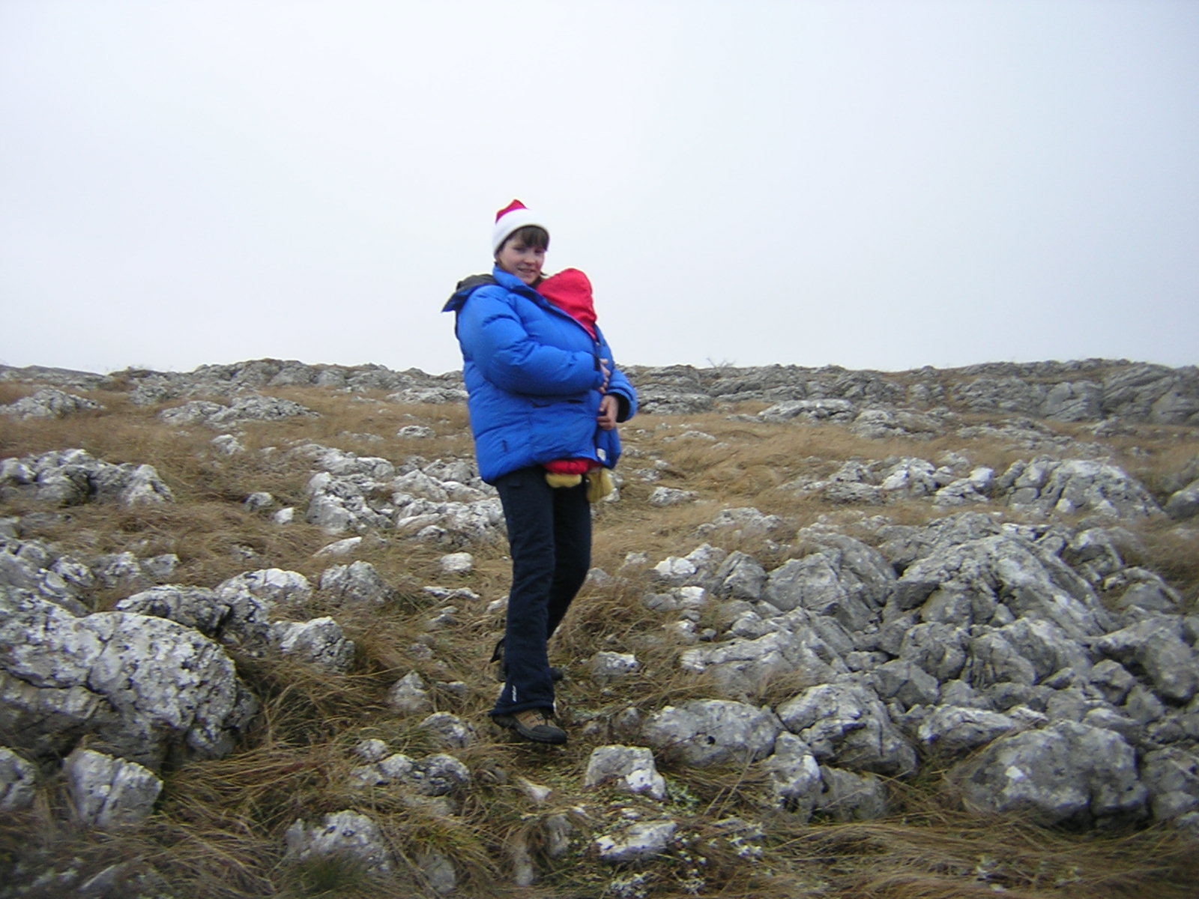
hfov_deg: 51.4
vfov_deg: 39.7
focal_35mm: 36
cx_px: 600
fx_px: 1247
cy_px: 450
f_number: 2.6
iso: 100
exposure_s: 1/104
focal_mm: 4.7
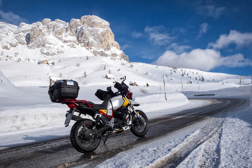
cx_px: 126
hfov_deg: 67.4
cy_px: 84
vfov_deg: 47.9
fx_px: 189
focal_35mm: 27
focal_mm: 18
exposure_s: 1/450
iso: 400
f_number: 16
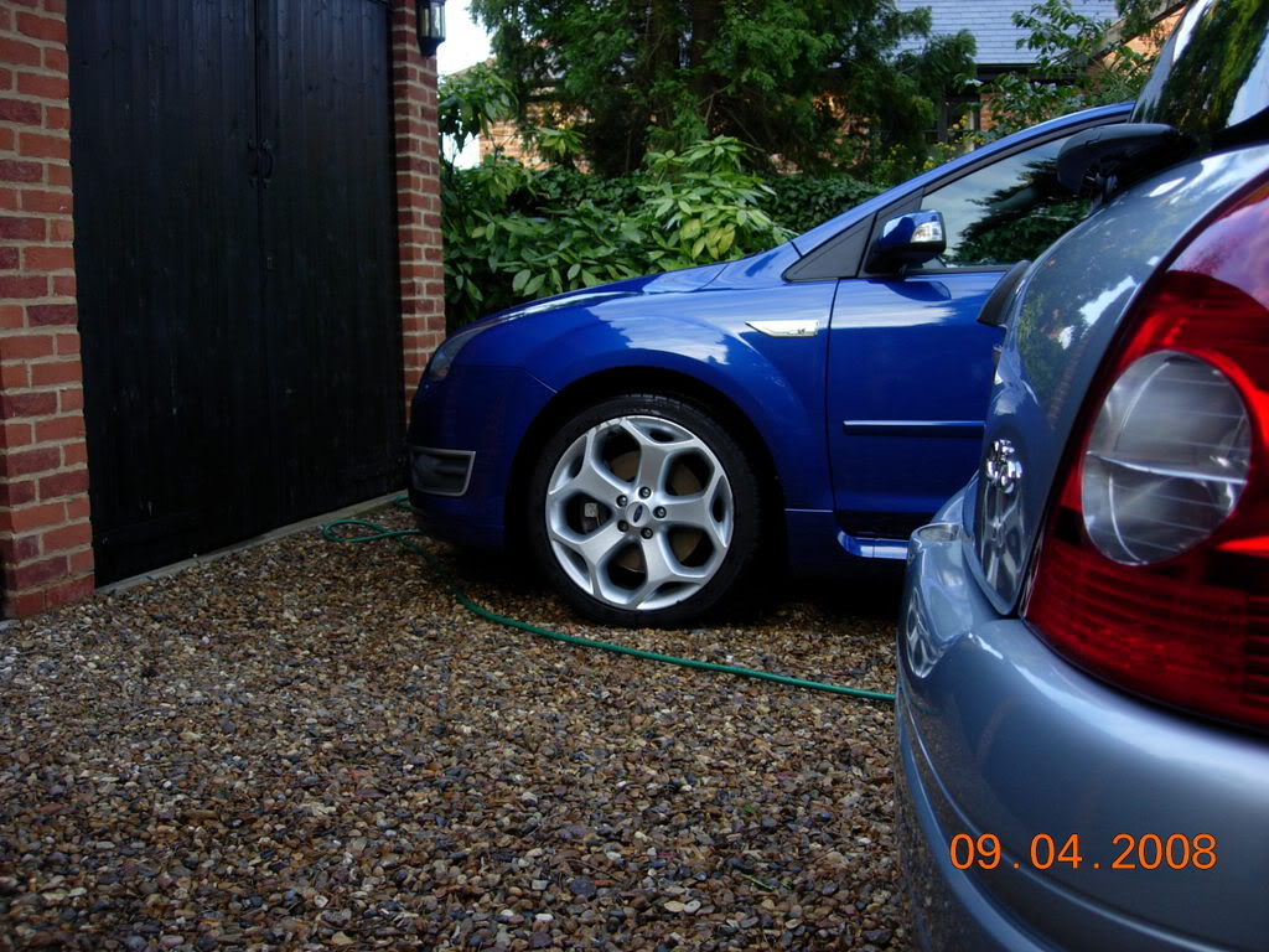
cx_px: 634
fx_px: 1393
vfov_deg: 37.7
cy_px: 476
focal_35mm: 38
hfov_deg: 49.0
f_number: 2.8
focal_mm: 7.8
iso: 64
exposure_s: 1/102
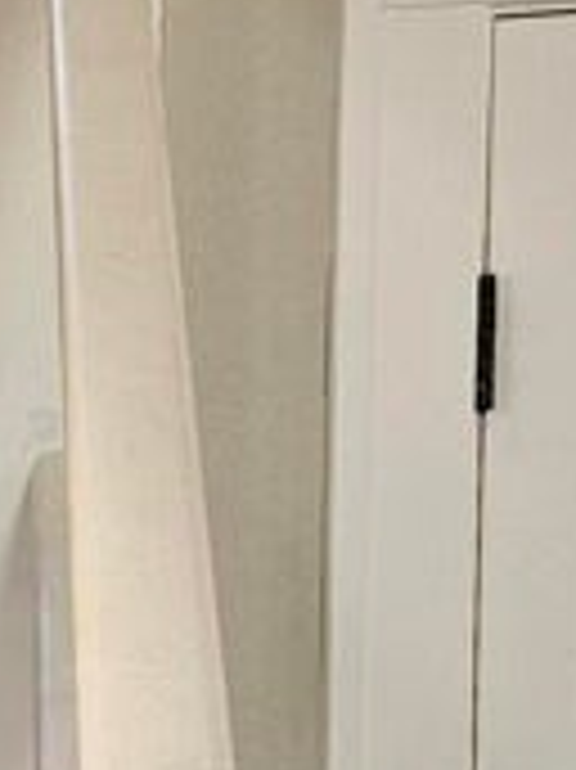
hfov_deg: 9.7
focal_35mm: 138
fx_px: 3066
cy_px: 973
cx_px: -693
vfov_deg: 13.8
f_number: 1.8
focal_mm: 5.4
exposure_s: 1/120
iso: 250
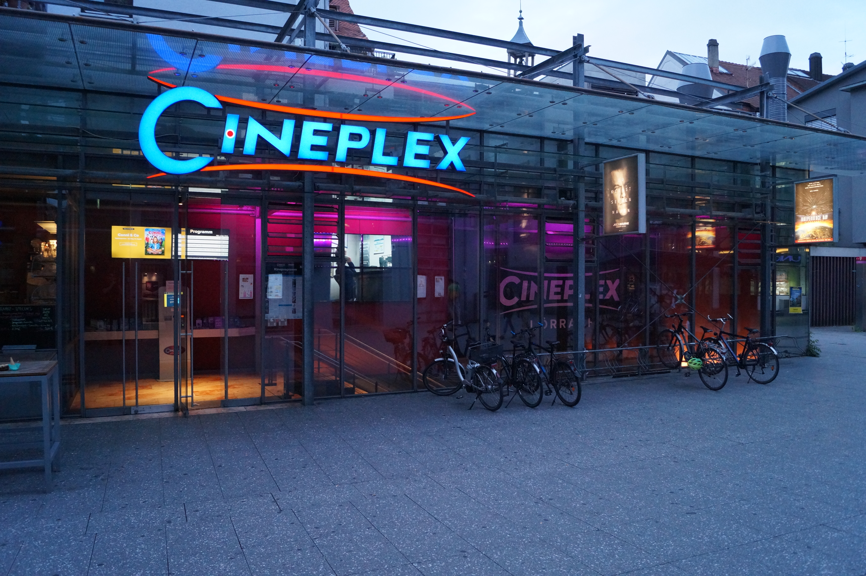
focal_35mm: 27
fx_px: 649
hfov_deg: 67.4
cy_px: 288
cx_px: 433
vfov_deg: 47.9
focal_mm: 18
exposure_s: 1/160
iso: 1600
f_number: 3.5
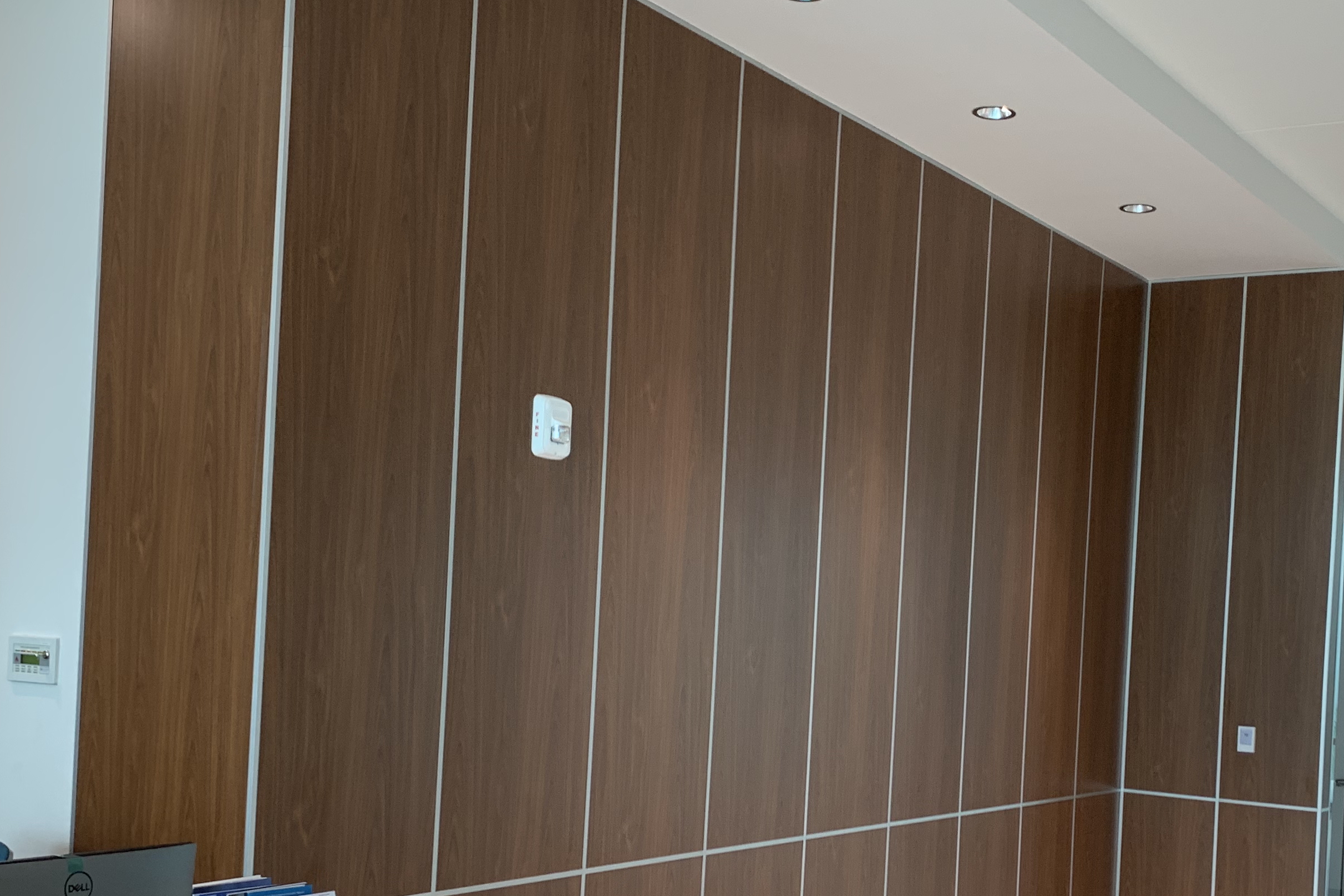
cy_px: 661
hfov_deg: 43.1
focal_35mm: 45
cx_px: 880
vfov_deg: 29.4
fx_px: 1680
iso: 64
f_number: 1.8
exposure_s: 1/60
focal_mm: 4.25
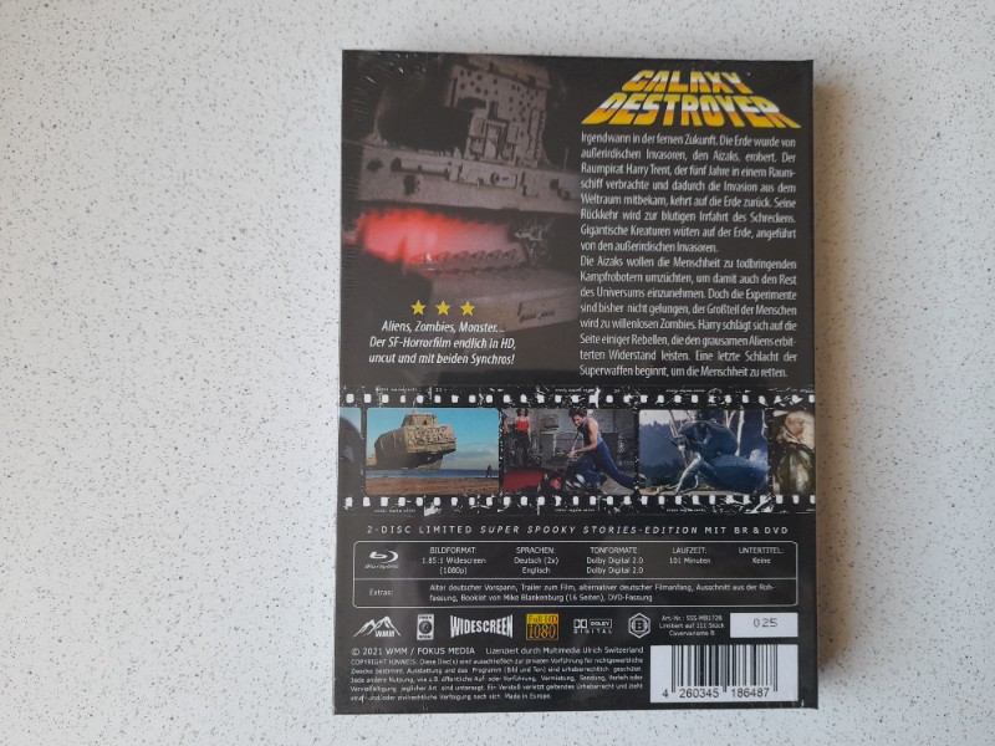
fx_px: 719
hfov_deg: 69.4
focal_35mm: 25
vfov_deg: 54.9
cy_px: 373
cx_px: 498
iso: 200
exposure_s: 1/50
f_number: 2
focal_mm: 4.6
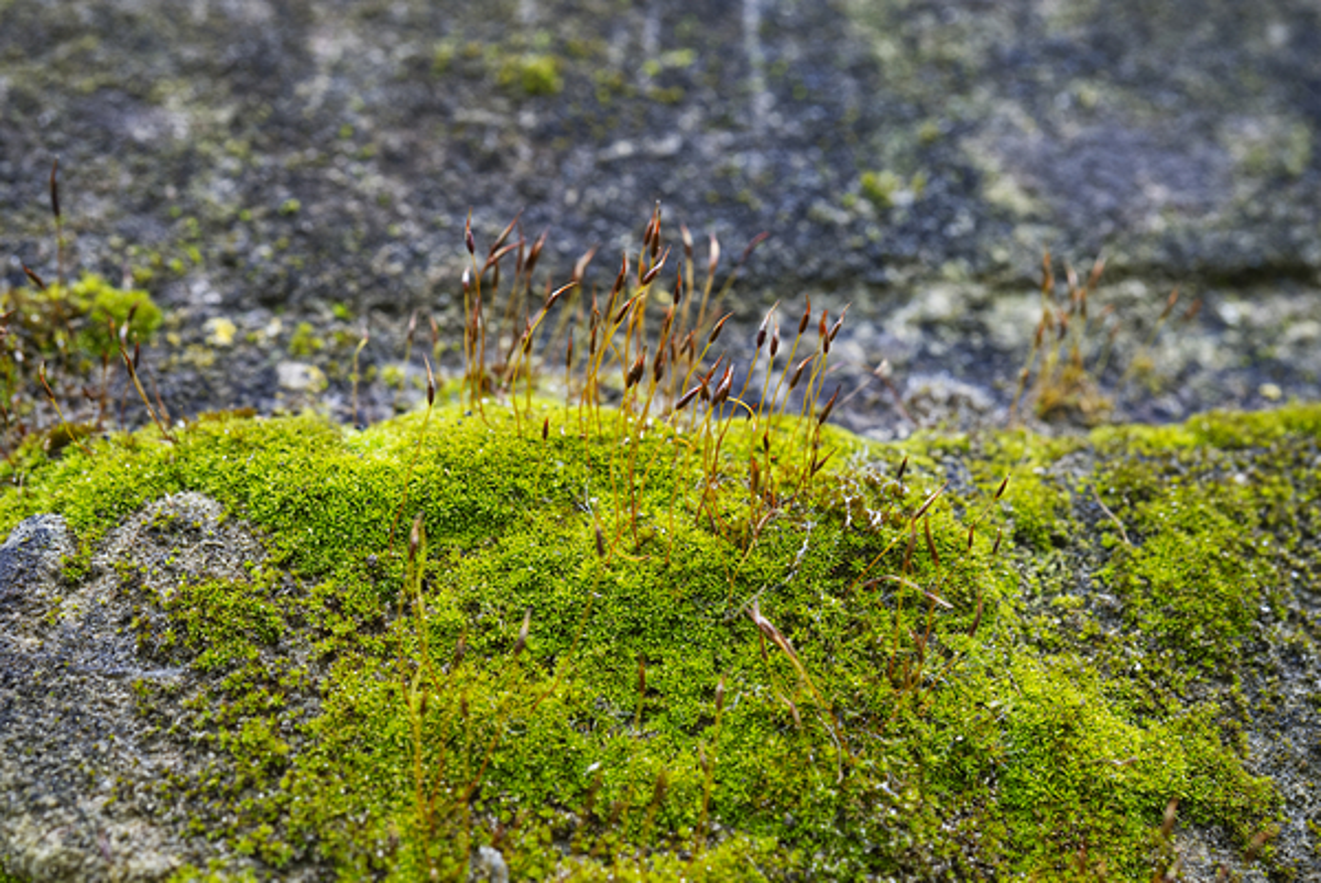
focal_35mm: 50
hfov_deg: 39.6
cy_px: 442
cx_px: 660
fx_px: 1836
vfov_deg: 27.0
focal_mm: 50
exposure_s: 1/100
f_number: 7.1
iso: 400
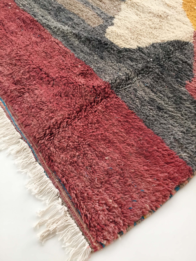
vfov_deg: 61.7
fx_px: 219
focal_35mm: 29
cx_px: 98
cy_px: 130
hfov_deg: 48.2
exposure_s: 1/33
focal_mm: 4.15
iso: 125
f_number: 2.2
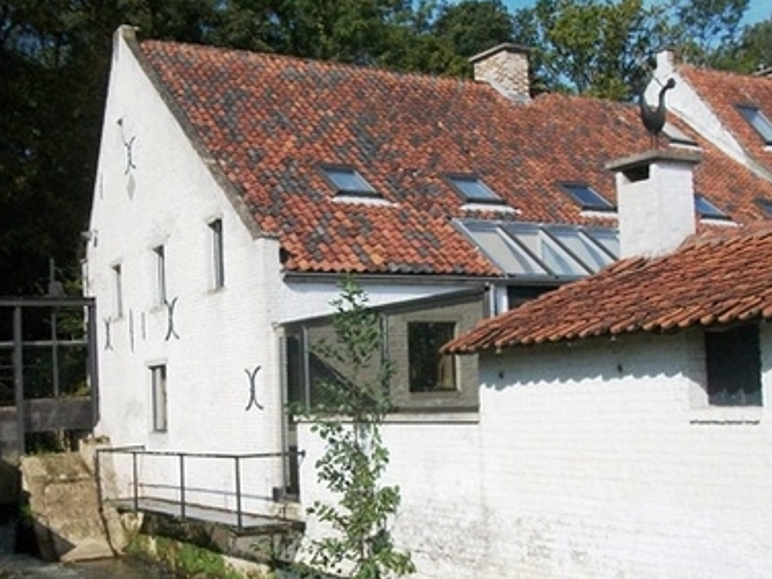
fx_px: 1137
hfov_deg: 37.4
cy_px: 365
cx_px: 318
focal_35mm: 51
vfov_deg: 28.4
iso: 200
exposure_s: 1/640
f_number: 8.8
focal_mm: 5.7
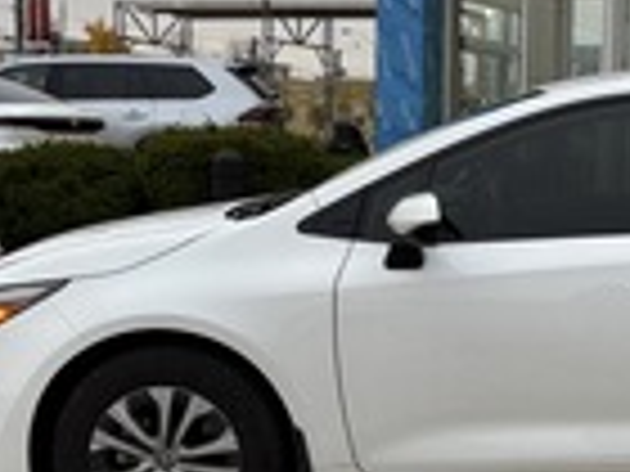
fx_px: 1420
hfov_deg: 23.8
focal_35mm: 78
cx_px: 648
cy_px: 294
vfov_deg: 18.9
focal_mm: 5.96
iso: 50
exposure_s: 1/121
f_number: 1.6
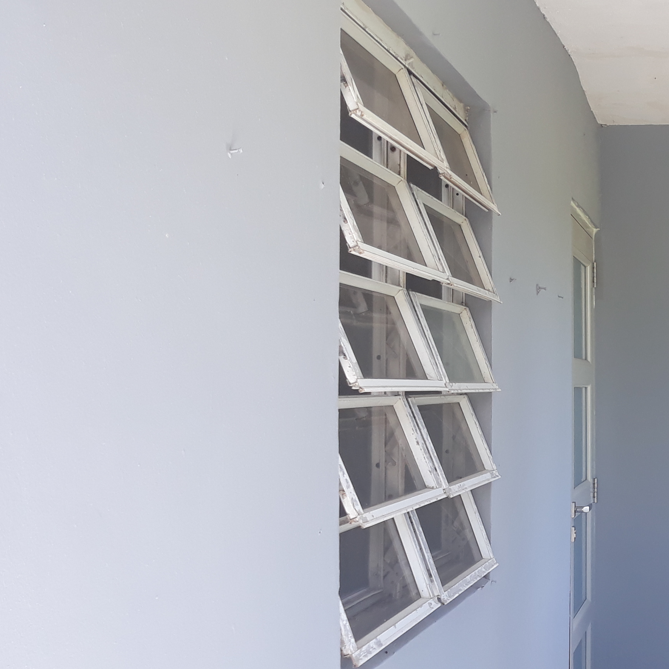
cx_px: 721
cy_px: 420
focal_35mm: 59
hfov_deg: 26.9
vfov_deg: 29.0
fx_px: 1290
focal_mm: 3.7
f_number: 1.7
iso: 40
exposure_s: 1/215
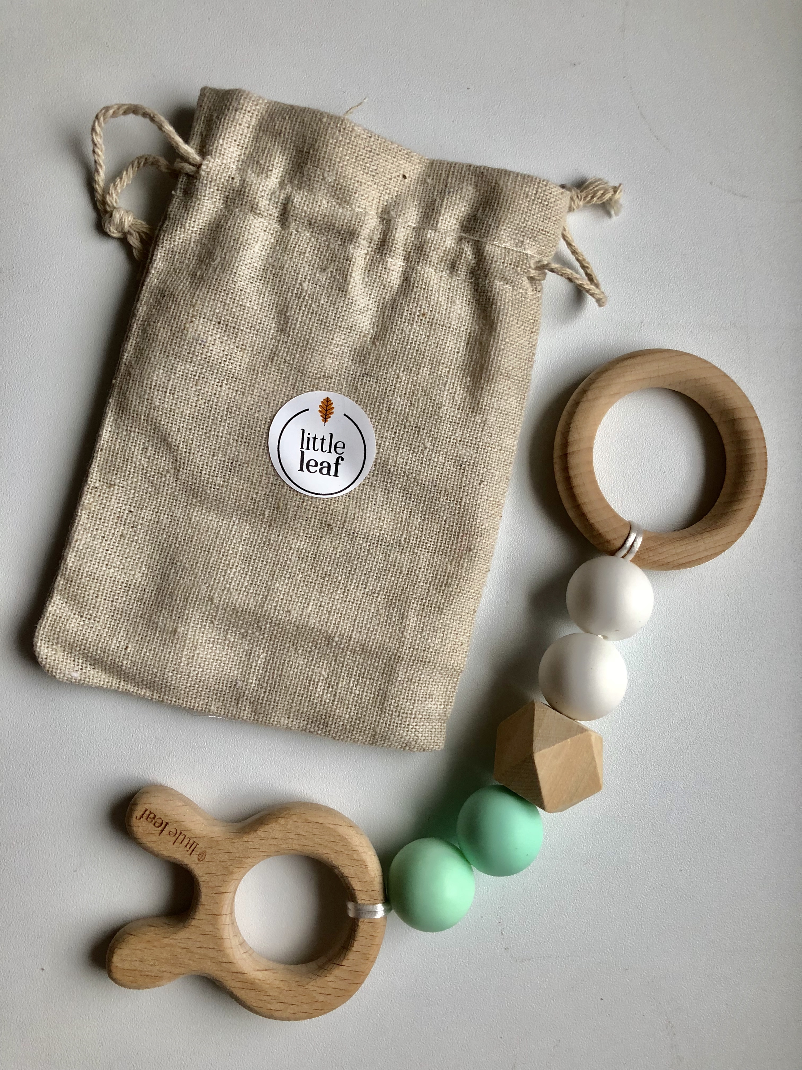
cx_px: 401
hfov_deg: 49.7
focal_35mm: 28
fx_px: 865
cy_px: 535
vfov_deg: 63.4
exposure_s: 1/25
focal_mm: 4
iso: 32
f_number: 1.8
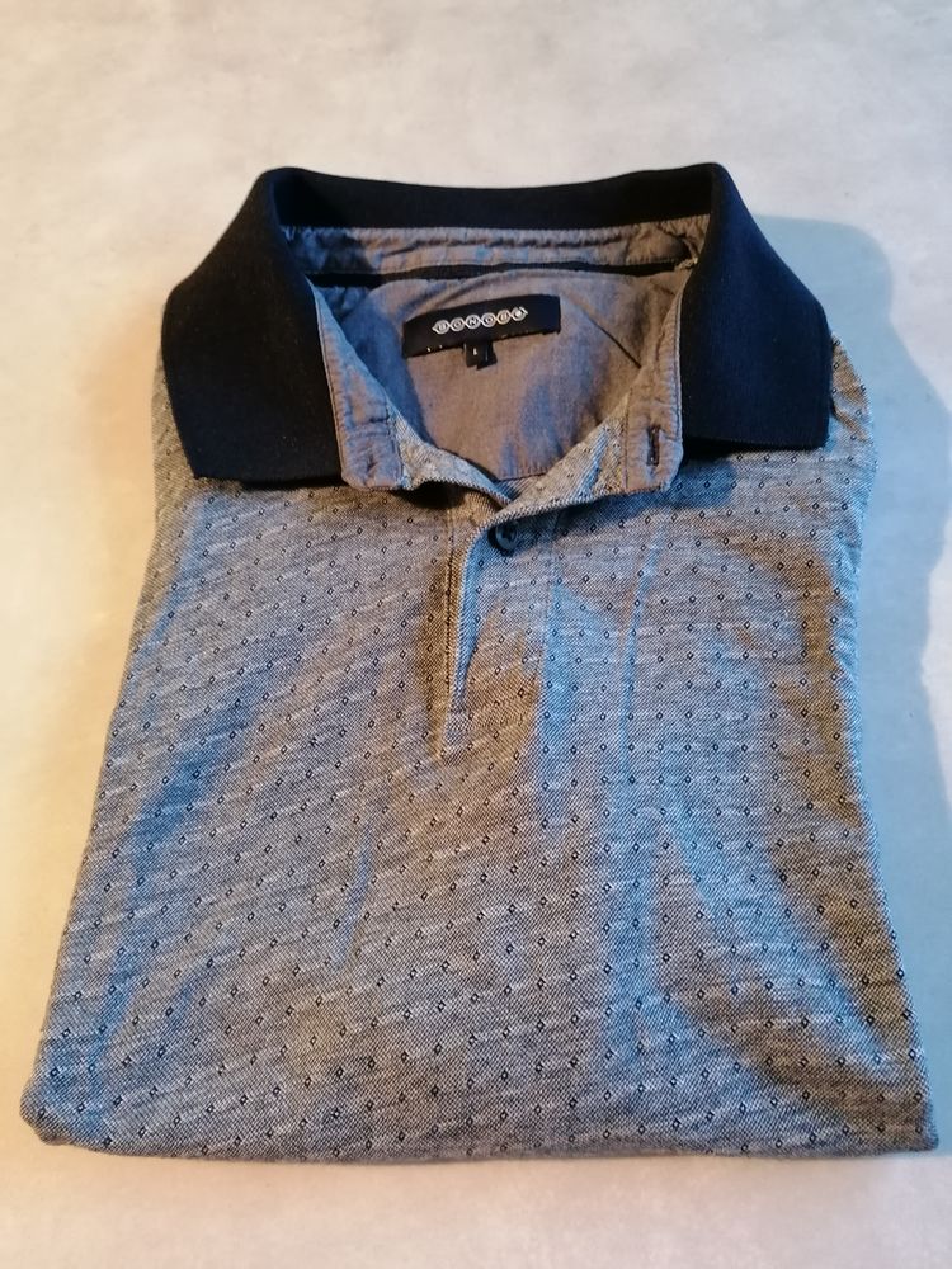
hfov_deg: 51.4
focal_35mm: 27
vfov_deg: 65.3
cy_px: 634
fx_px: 990
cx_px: 476
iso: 1000
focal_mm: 4.75
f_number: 1.8
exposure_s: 1/16.7
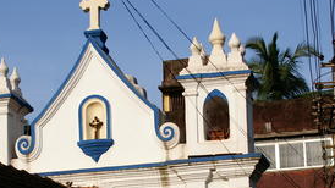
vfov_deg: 13.5
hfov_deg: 24.2
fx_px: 782
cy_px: 193
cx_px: 138
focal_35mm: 88
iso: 200
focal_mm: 24
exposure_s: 1/2500
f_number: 4.5
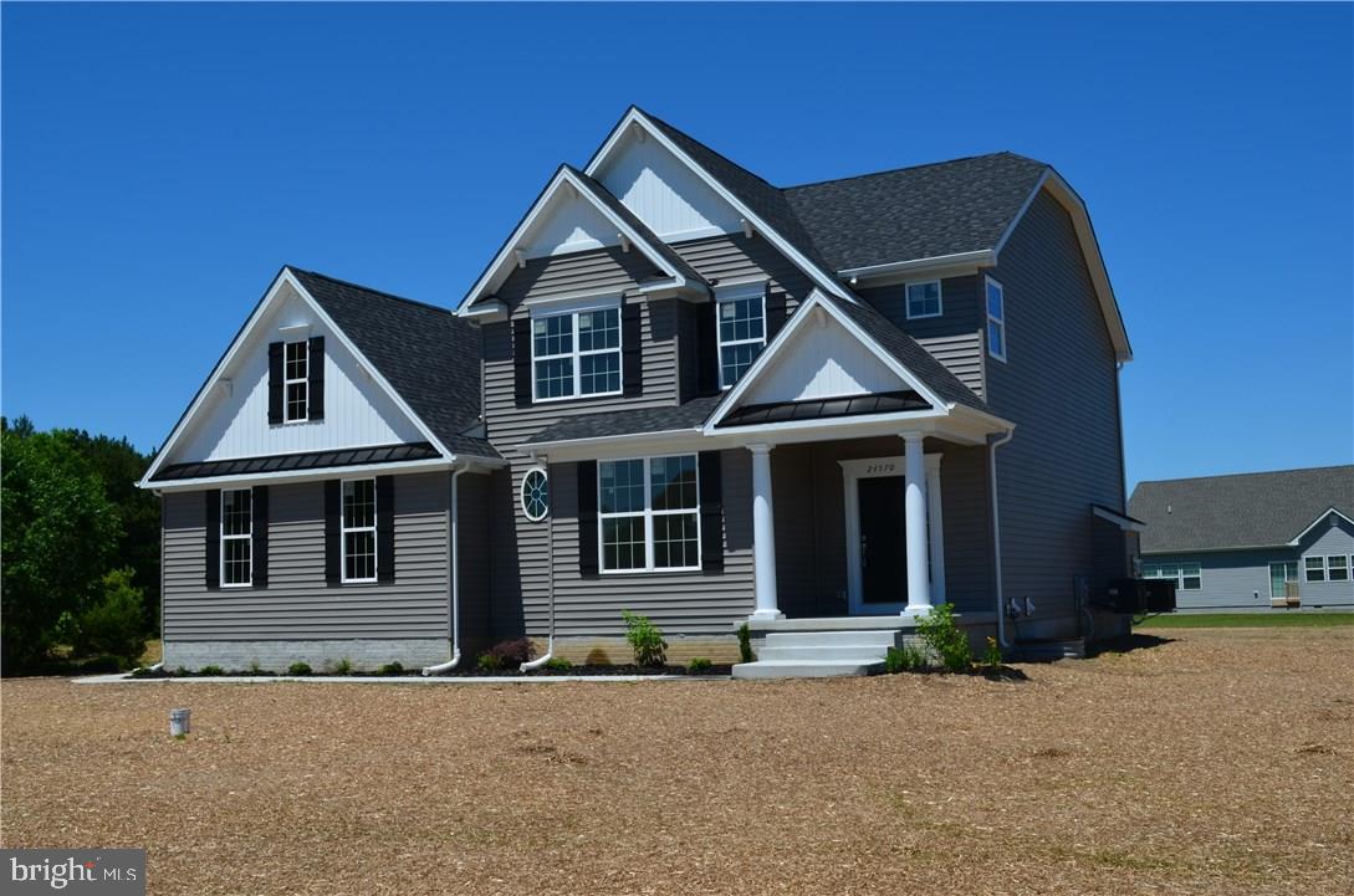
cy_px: 448
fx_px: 1464
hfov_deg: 49.6
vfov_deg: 34.1
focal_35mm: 39
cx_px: 677
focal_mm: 26
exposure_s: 1/200
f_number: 11
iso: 100
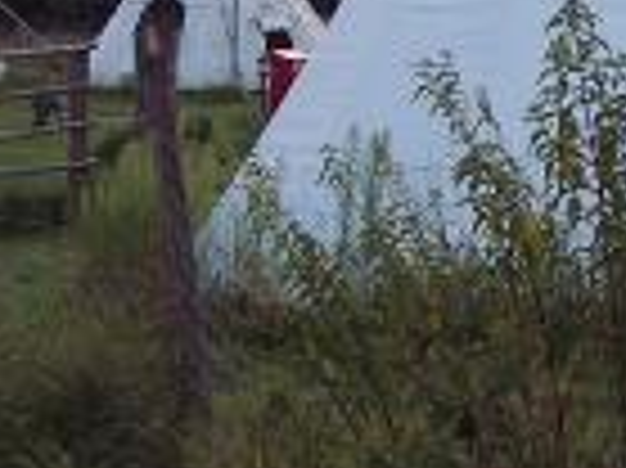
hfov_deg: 14.1
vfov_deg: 10.4
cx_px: 329
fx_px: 2530
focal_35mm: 140
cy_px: -56
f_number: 3.4
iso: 100
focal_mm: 8
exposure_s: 1/30
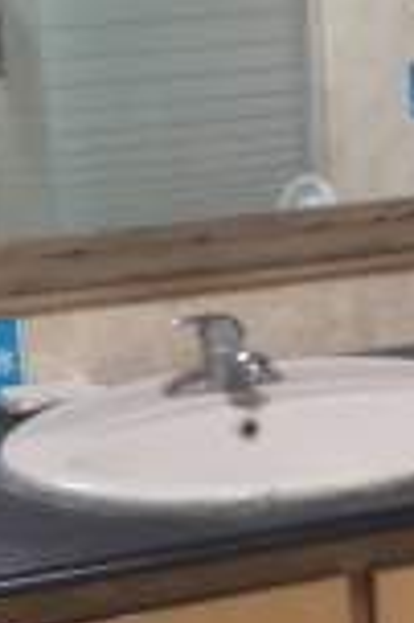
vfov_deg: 13.9
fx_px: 2559
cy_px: 369
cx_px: 828
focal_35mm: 148
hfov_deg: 8.7
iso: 320
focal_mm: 3.95
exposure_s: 1/33.3
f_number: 1.8
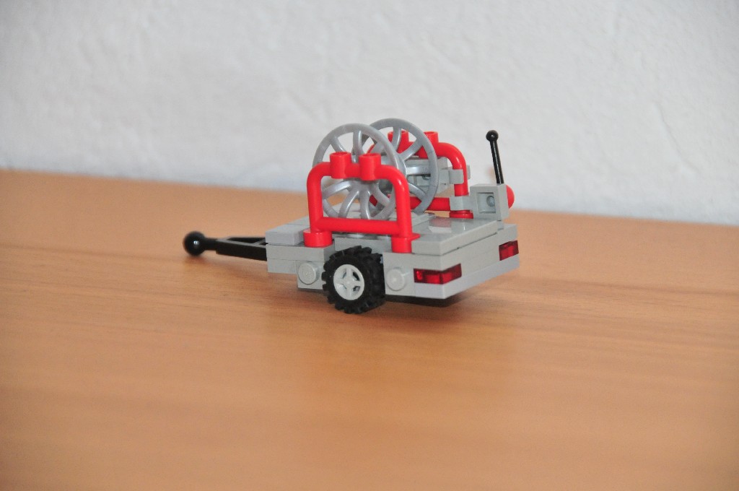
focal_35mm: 300
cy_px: 246
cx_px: 370
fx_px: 6150
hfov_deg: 6.9
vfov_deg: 4.6
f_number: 5.6
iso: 1250
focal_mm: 200
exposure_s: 1/60
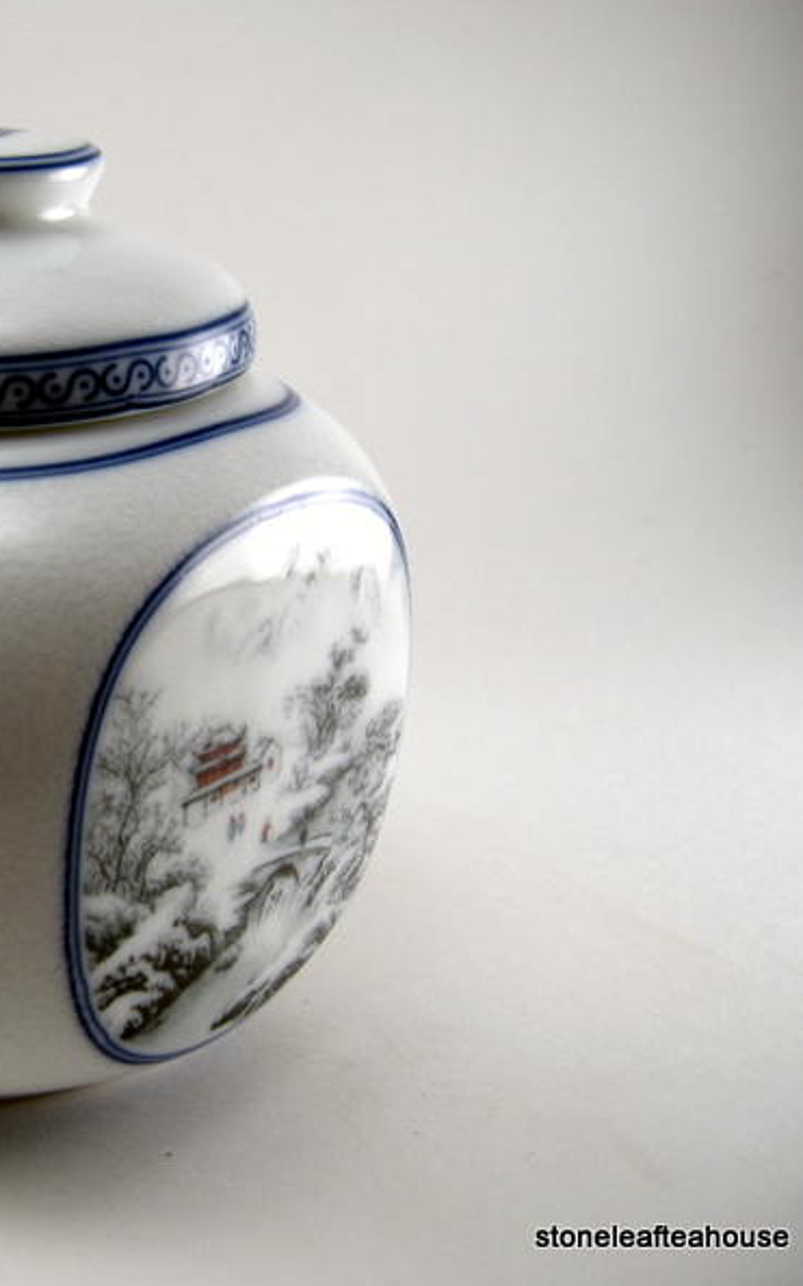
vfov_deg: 40.3
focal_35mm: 50
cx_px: -32
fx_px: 1752
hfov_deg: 24.4
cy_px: 641
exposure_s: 1/125
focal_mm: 7.5
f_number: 3
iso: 64
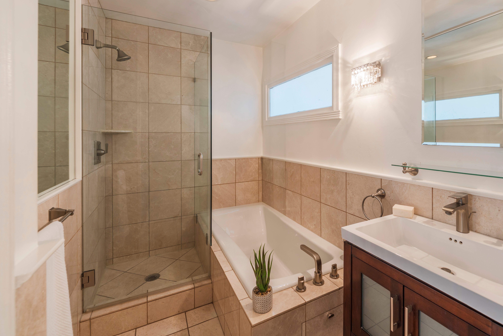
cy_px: 146
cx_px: 286
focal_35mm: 16
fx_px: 224
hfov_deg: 96.1
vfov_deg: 73.4
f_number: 7.1
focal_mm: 14
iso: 100
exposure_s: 1/3
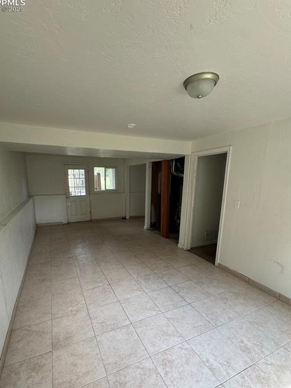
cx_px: 126
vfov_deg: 94.2
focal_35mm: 16
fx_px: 180
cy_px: 215
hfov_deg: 77.7
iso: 100
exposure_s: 1/99
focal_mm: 2.22
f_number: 2.2
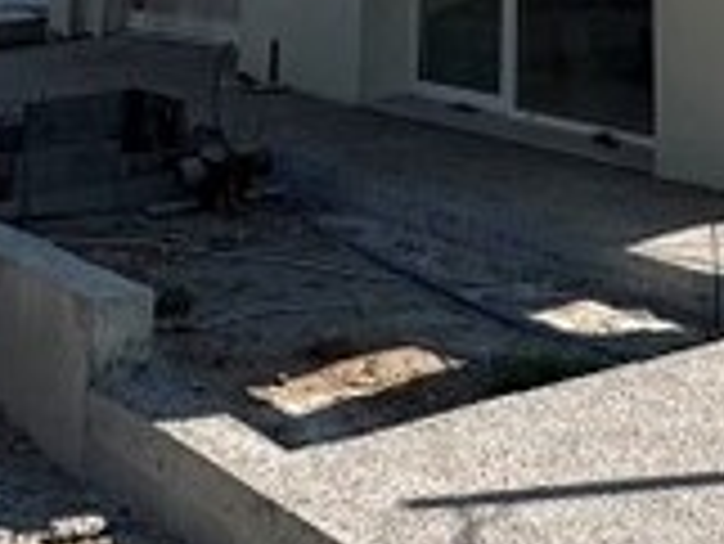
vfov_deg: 12.6
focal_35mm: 89
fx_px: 1863
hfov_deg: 21.5
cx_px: 661
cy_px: -800
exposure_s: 1/2398
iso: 50
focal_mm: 2.22
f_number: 2.2
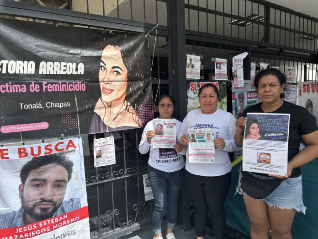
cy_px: 120
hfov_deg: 67.3
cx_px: 159
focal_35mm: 26
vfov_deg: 53.1
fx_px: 239
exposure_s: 1/5319
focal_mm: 5.7
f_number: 1.5
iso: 50
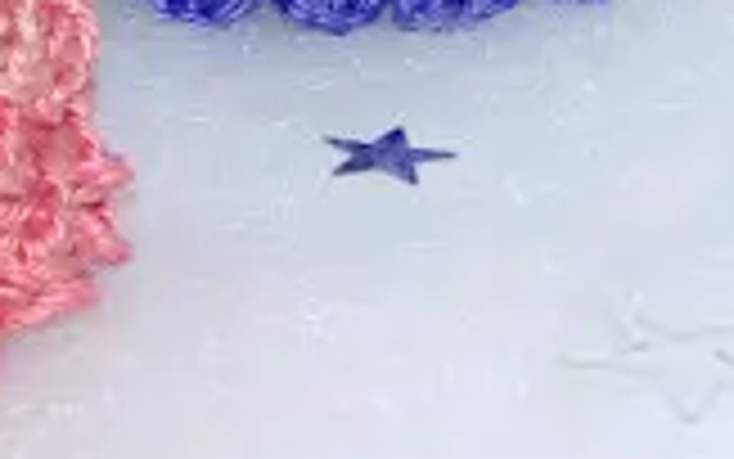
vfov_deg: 3.1
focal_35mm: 419
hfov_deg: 4.8
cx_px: -1432
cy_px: -410
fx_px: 8385
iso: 100
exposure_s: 1/60
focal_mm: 11.4
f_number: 2.8
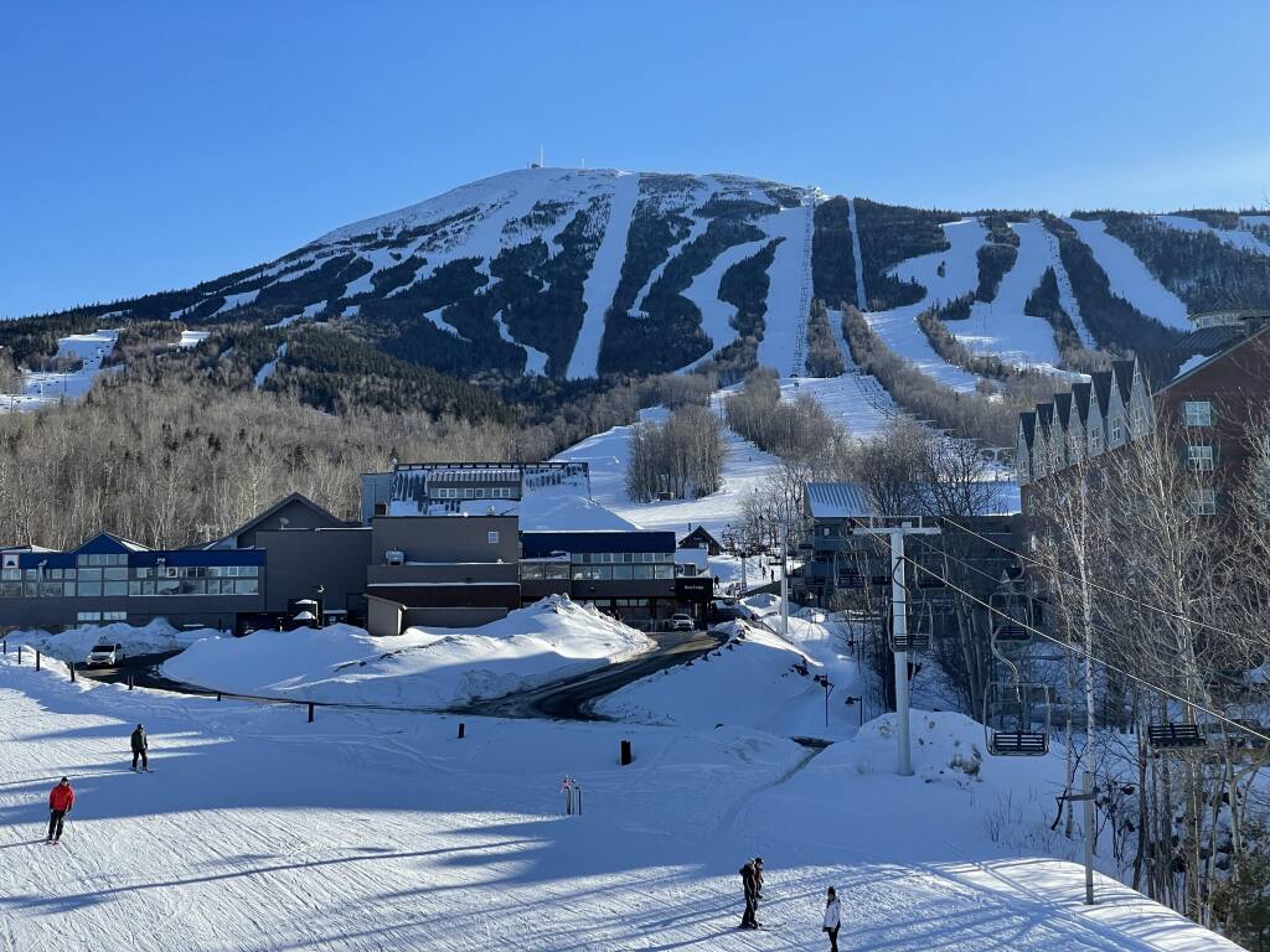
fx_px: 1908
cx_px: 635
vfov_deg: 28.0
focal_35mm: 52
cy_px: 476
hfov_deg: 36.8
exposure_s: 1/1410
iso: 25
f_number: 2
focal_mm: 6
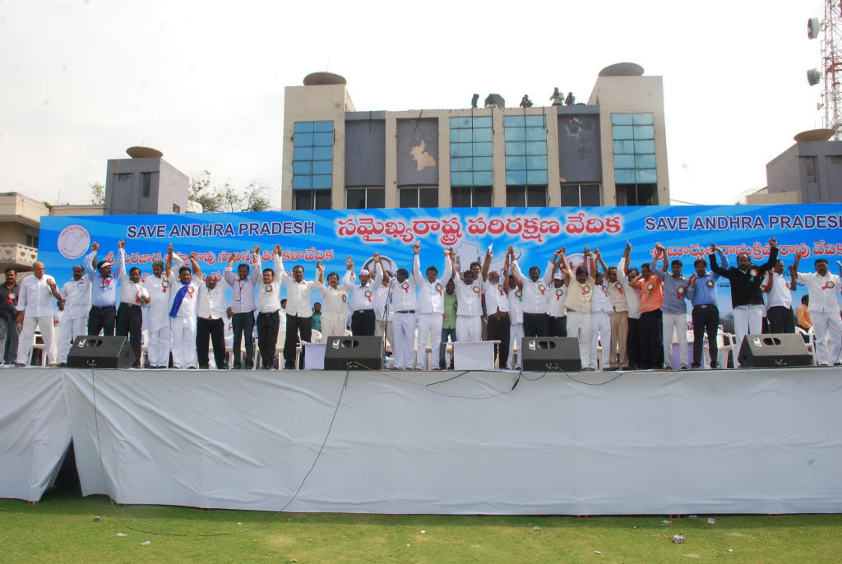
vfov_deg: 40.1
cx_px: 421
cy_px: 282
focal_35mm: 33
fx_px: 773
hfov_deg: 57.2
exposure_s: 1/125
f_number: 16
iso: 400
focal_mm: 22
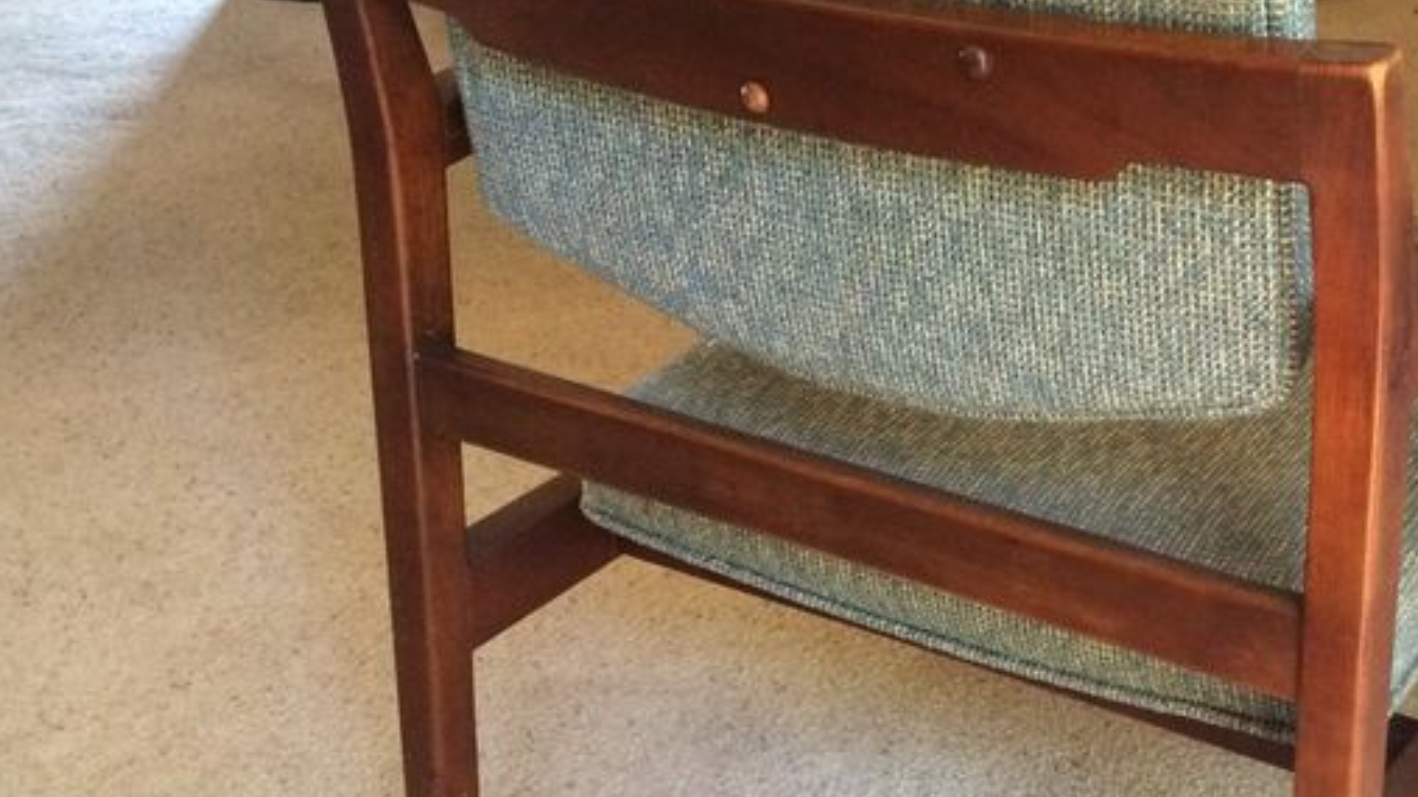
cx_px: 1189
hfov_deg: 34.6
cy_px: 600
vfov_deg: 20.6
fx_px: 2180
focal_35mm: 58
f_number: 2.2
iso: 200
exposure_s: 1/30
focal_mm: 4.12
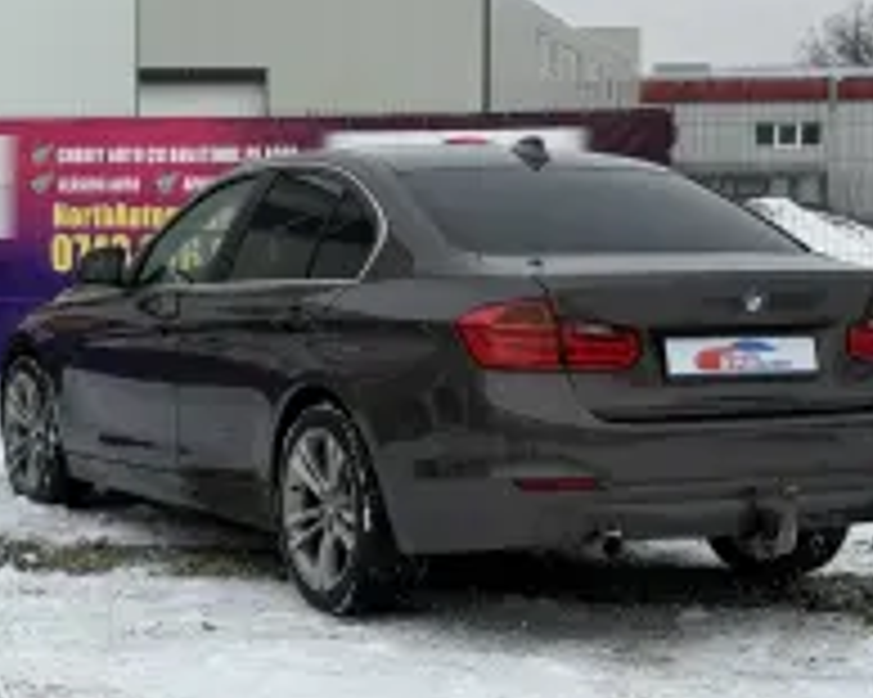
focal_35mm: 87
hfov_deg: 22.0
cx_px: 396
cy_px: 383
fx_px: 2247
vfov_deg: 17.6
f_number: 1.78
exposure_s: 1/5587
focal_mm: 6.76
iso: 80
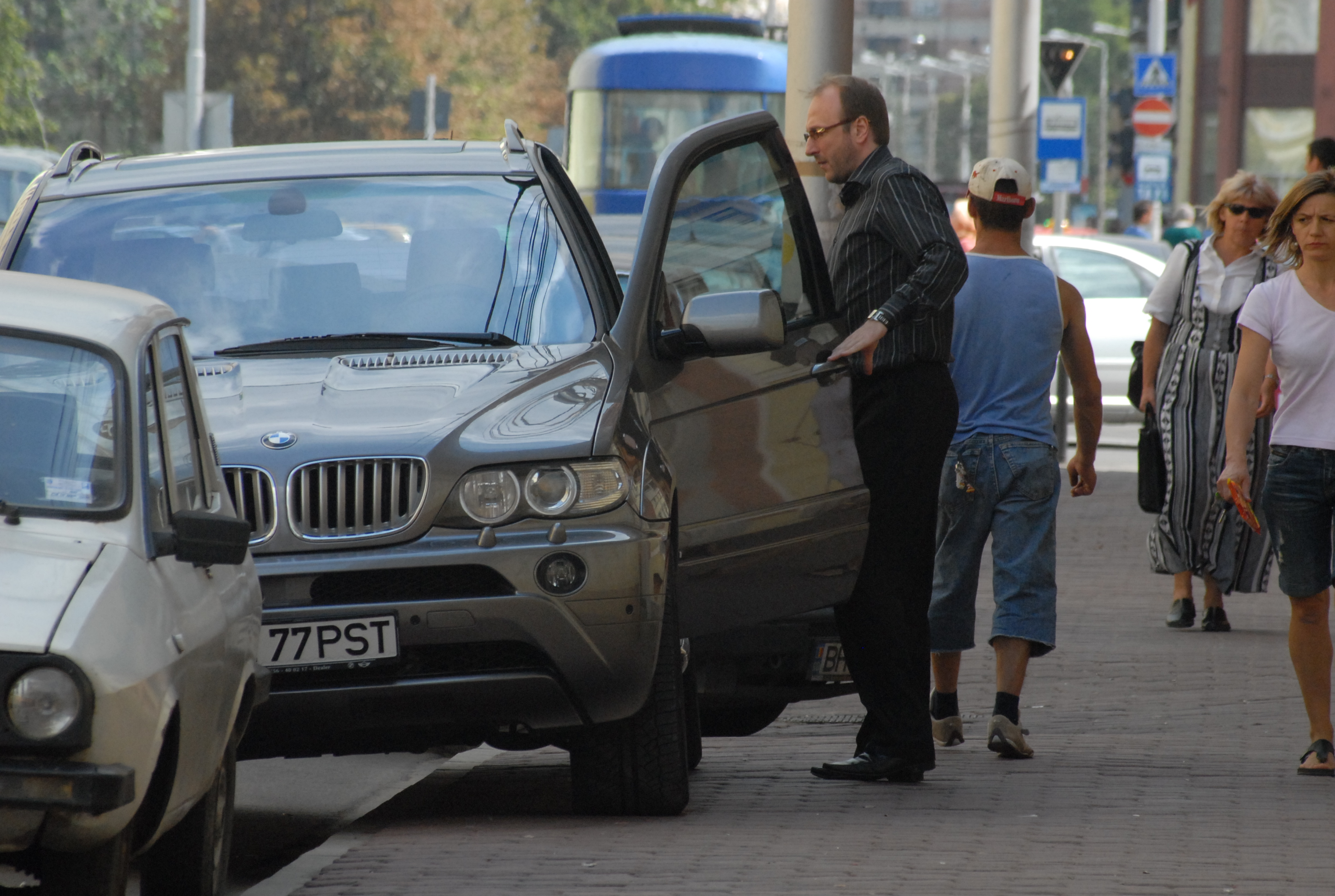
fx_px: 13377
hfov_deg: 5.7
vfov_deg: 3.8
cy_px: 448
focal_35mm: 360
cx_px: 668
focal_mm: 240
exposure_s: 1/500
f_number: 11
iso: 1000
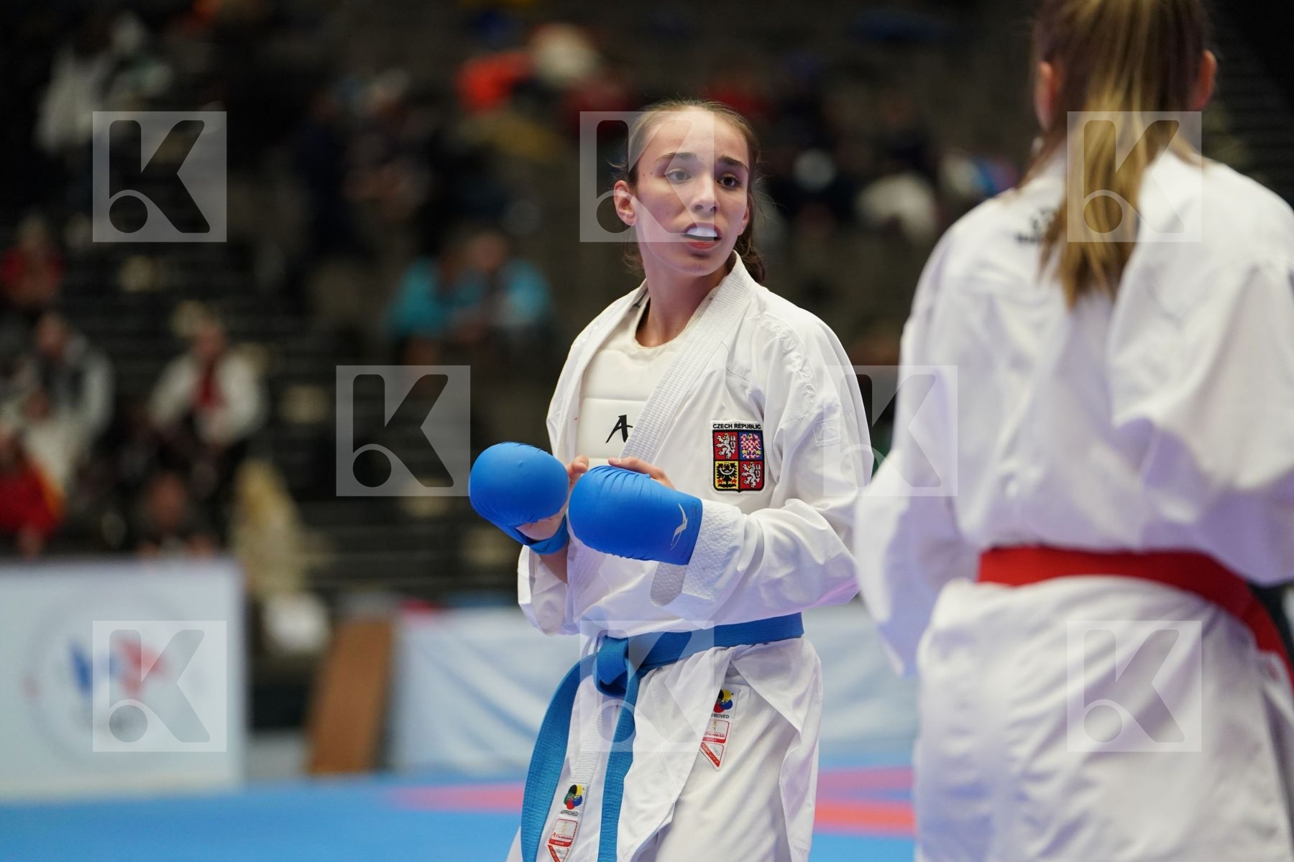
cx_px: 647
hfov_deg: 12.5
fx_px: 5930
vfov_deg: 8.3
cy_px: 431
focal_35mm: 165
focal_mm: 165
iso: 2500
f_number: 2.8
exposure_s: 1/1000
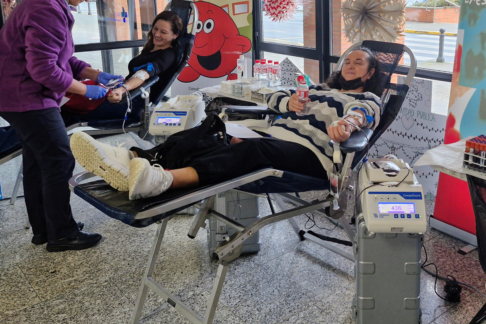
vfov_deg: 35.5
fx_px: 499
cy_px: 99
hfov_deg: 51.1
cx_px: 317
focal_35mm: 37
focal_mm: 5.54
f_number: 1.8
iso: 250
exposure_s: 1/100
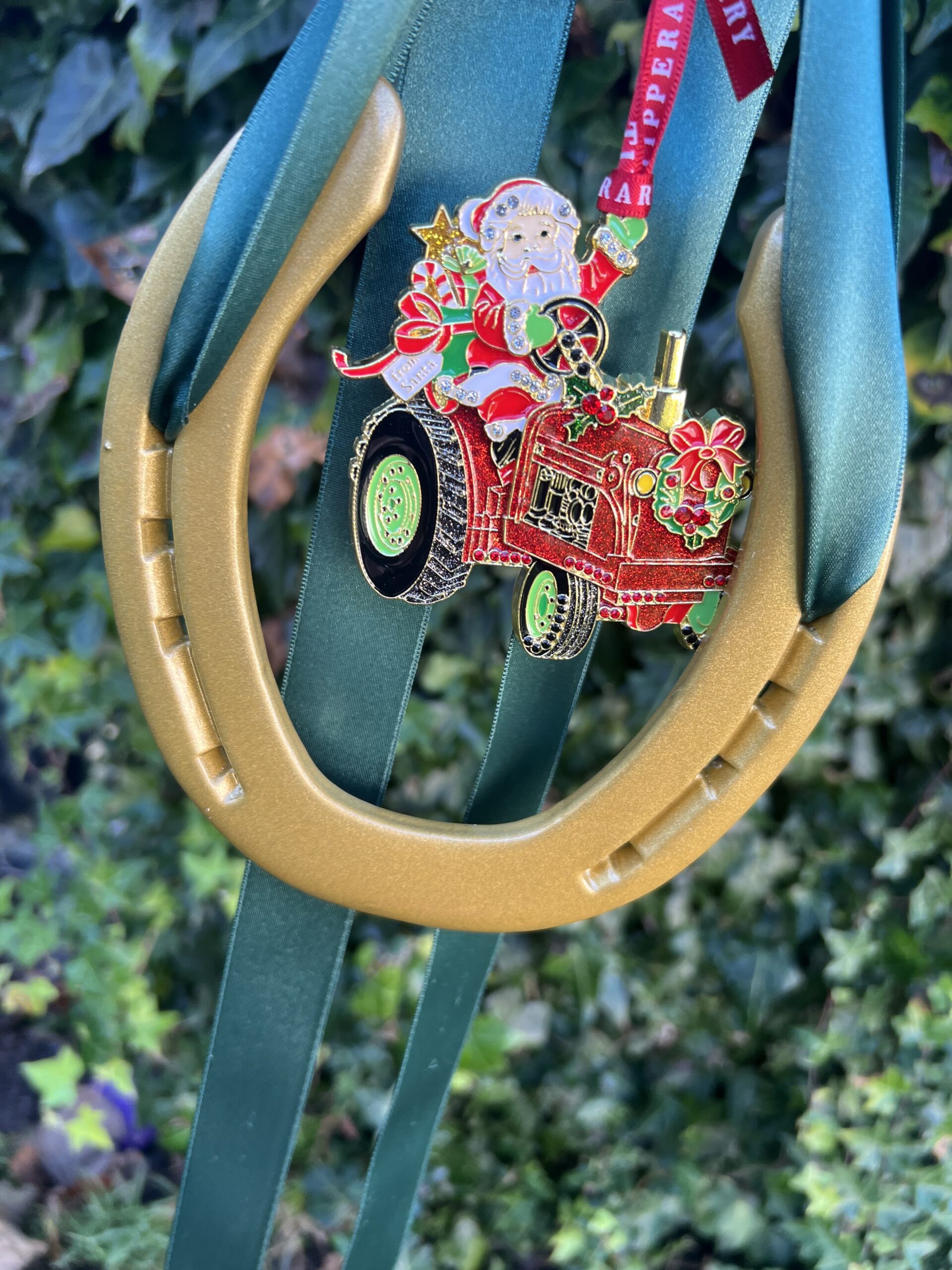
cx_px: 476
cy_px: 635
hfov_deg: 53.1
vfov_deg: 67.3
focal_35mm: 26
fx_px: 953
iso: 40
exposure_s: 1/121
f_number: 1.5
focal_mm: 5.7
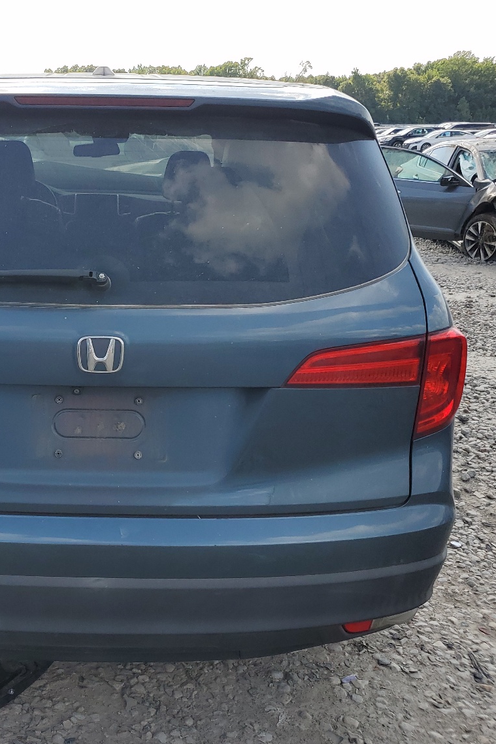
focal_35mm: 38
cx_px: 82
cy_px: 383
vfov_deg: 50.7
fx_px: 786
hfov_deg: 33.8
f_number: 1.5
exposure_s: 1/1667
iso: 50
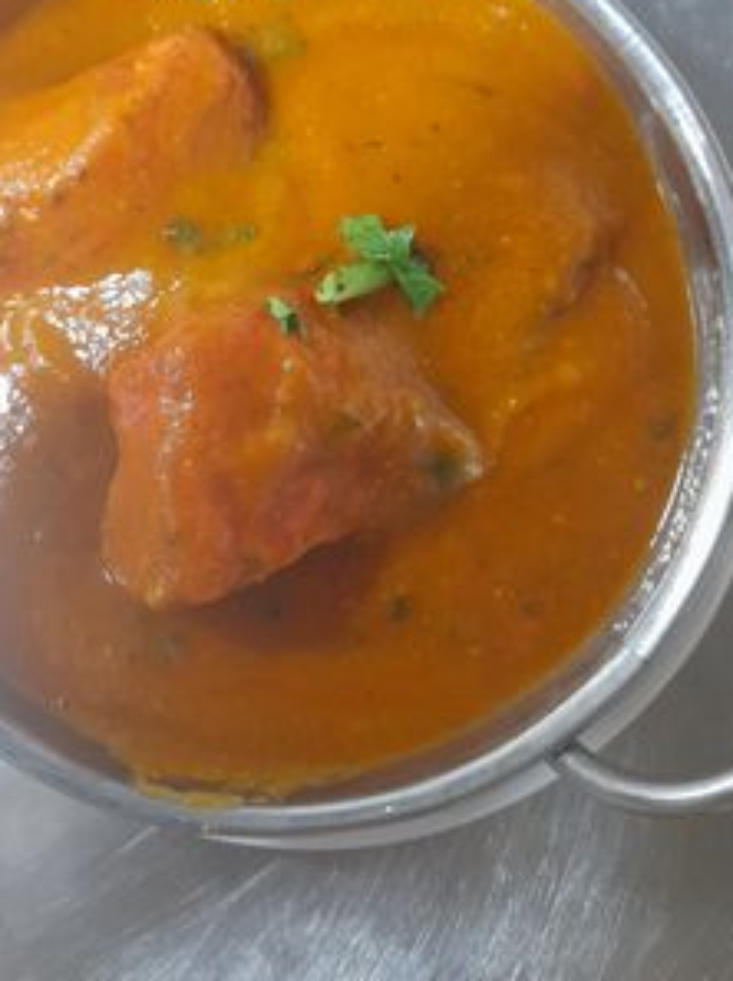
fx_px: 1019
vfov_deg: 50.0
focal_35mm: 36
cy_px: 286
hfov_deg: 39.5
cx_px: 307
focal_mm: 4.6
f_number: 2
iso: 400
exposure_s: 1/25
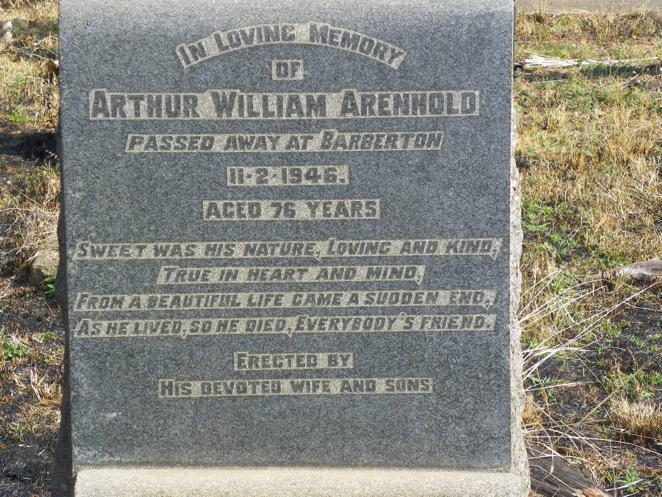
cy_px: 248
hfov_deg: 24.4
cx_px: 331
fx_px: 1530
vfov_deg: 18.4
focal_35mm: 80
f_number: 4
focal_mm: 14.2
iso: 64
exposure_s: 1/200
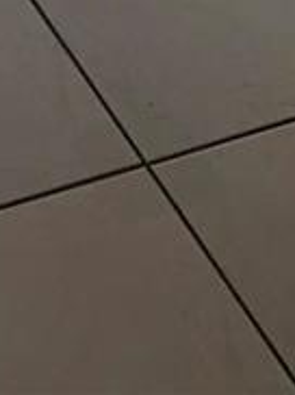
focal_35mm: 185
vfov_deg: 8.4
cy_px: -905
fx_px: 2107
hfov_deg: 7.9
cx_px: -117
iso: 25
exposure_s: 1/120
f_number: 1.8
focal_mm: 3.99
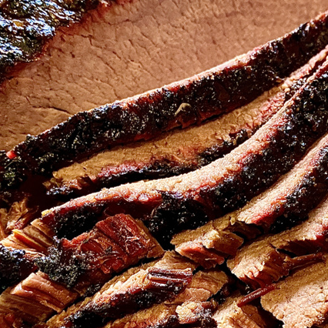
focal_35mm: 54
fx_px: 579
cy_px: 231
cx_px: 240
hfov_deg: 31.2
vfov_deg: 31.3
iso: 320
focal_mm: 4.2
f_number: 1.8
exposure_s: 1/40
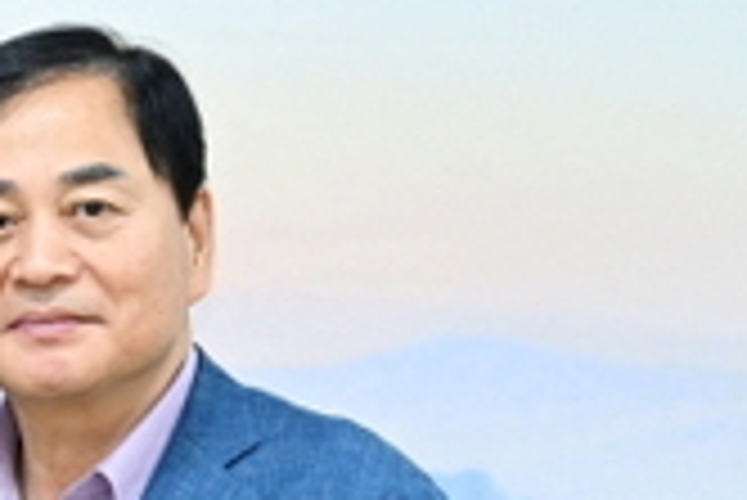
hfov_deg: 5.4
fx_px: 7871
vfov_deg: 3.6
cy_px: 642
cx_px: -511
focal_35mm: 379
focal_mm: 70
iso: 1000
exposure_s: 1/125
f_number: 2.8
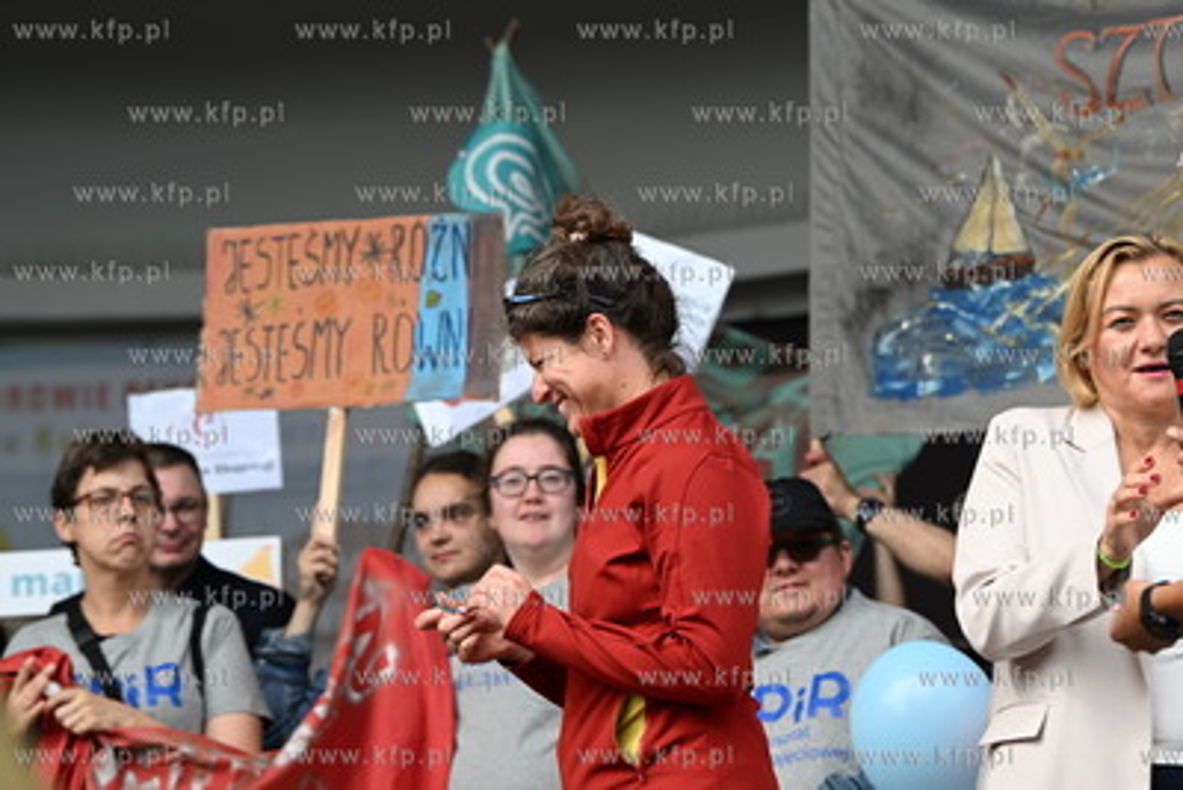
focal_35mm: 150
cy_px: 395
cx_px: 592
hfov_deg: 13.7
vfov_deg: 9.2
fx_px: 4931
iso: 250
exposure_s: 1/400
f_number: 5.6
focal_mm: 150
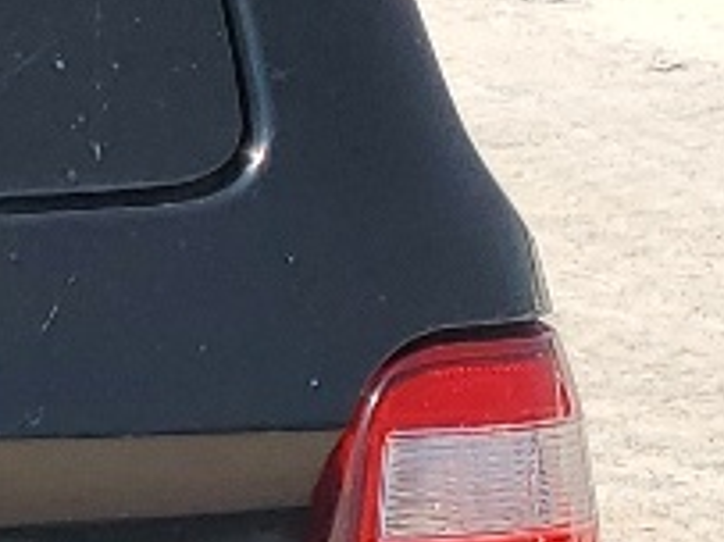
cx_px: -1295
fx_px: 4285
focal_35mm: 205
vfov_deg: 7.2
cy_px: 517
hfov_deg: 8.4
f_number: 1.5
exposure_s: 1/2500
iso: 50
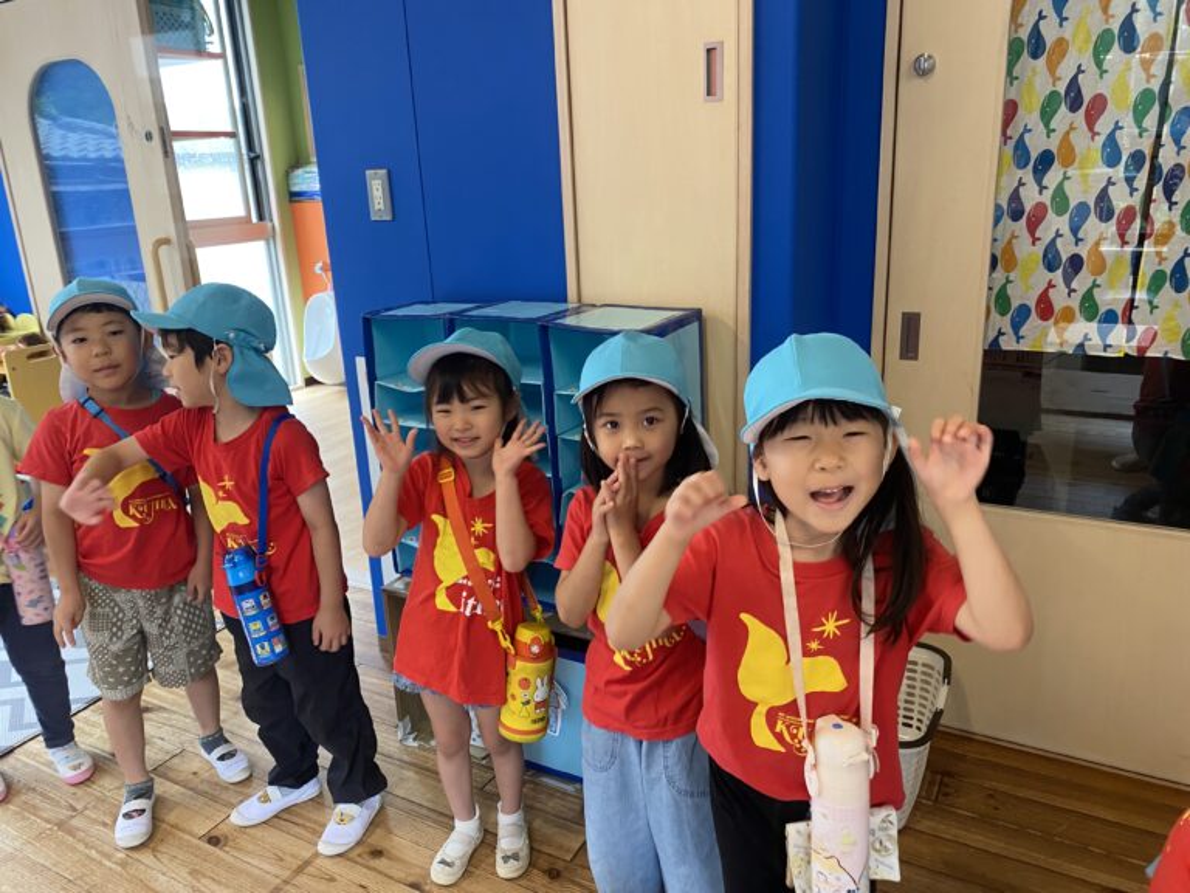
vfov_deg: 53.1
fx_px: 894
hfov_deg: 67.3
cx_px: 595
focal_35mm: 26
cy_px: 446
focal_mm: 4.25
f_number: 1.8
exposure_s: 1/60
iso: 125
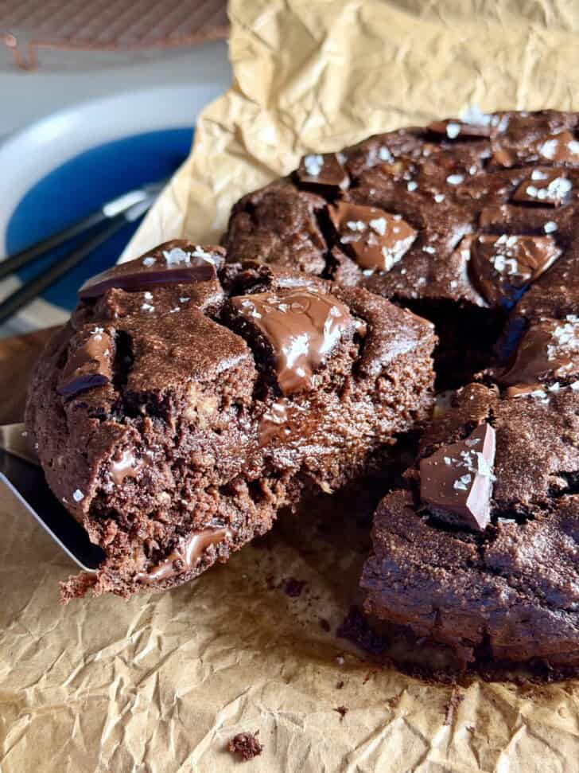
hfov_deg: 30.3
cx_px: 290
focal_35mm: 48
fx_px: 1071
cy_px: 386
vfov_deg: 39.7
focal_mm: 6.8
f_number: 1.8
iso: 400
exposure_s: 1/40
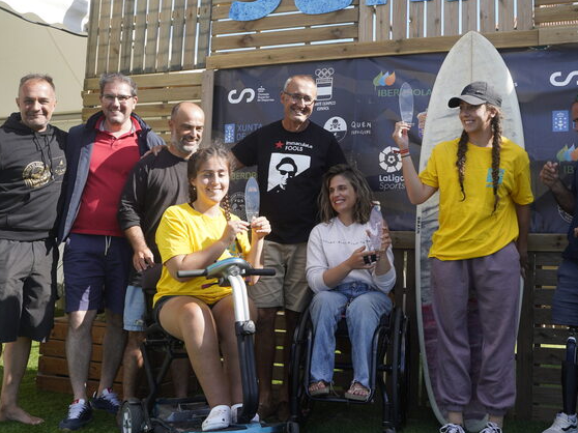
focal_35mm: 40
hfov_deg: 46.4
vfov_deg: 35.8
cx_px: 362
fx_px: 668
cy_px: 181
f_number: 4.5
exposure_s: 1/200
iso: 125
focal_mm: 29
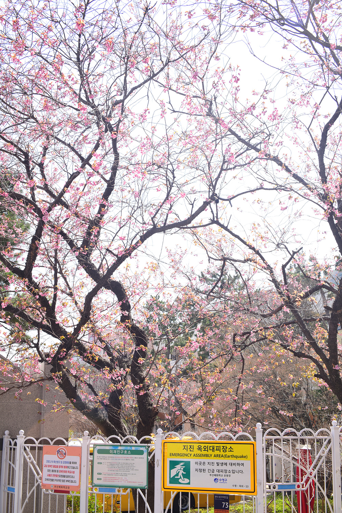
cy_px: 256
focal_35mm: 50
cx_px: 171
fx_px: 712
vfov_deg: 39.6
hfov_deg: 27.0
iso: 250
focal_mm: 50
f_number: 10
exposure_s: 1/160
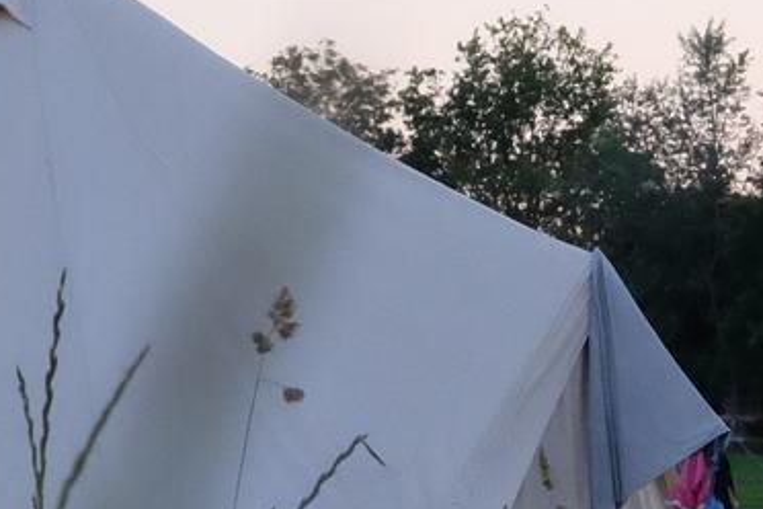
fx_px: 7799
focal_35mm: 368
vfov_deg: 3.7
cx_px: 946
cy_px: 328
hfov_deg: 5.6
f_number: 14
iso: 3200
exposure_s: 1/125
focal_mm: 55
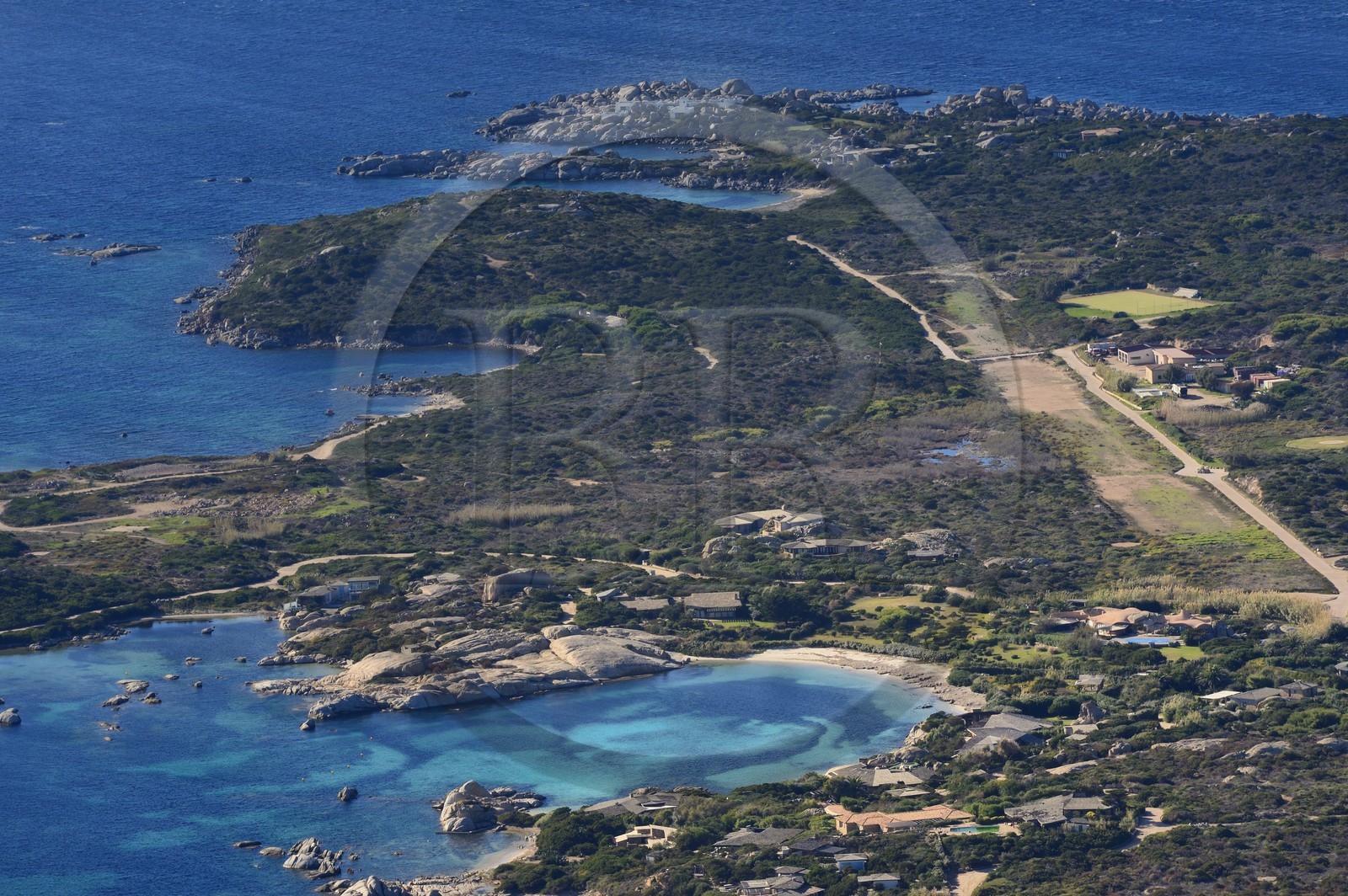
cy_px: 448
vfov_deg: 6.9
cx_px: 674
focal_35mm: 200
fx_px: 7483
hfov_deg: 10.3
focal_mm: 200
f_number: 8
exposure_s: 1/1000
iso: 400
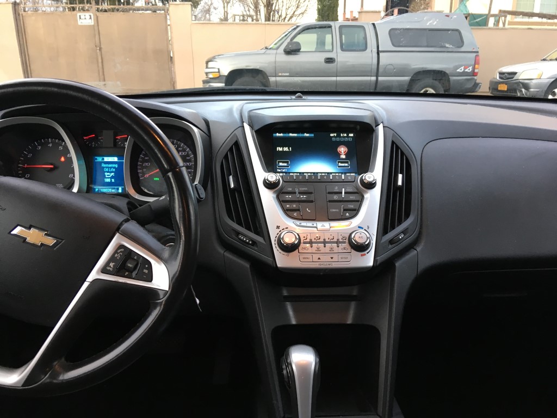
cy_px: 209
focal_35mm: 29
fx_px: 467
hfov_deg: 61.7
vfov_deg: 48.2
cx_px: 278
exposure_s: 1/33
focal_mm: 4.15
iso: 80
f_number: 2.2
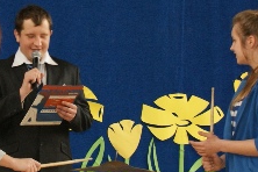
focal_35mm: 151
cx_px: 72
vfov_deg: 9.1
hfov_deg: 13.5
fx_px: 1085
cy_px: 75
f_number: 5.6
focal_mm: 35
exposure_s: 1/60
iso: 400
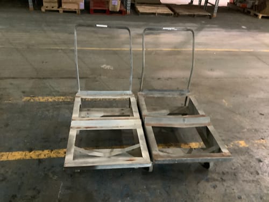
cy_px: 101
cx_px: 134
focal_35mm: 31
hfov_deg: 58.4
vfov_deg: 45.4
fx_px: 241
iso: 640
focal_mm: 3.3
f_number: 2.4
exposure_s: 1/17
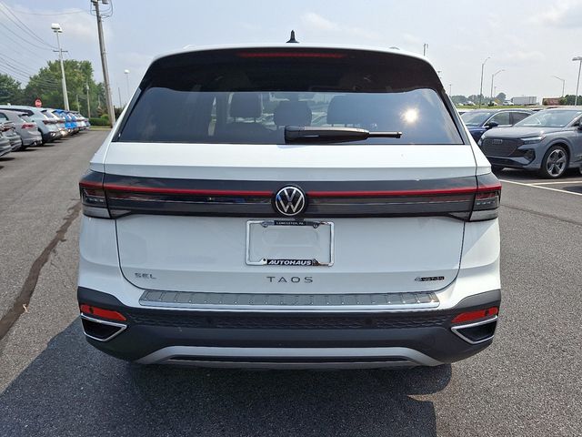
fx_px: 420
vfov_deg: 54.9
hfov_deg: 69.4
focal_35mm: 25
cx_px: 291
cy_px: 218
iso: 25
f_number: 1.8
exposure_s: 1/1429
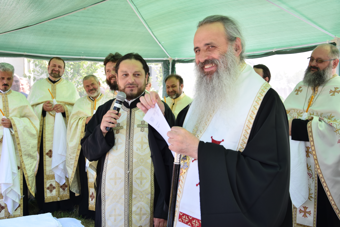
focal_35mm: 42
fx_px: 397
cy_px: 114
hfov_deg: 46.4
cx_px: 170
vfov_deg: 31.9
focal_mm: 28
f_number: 5
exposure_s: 1/200
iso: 200
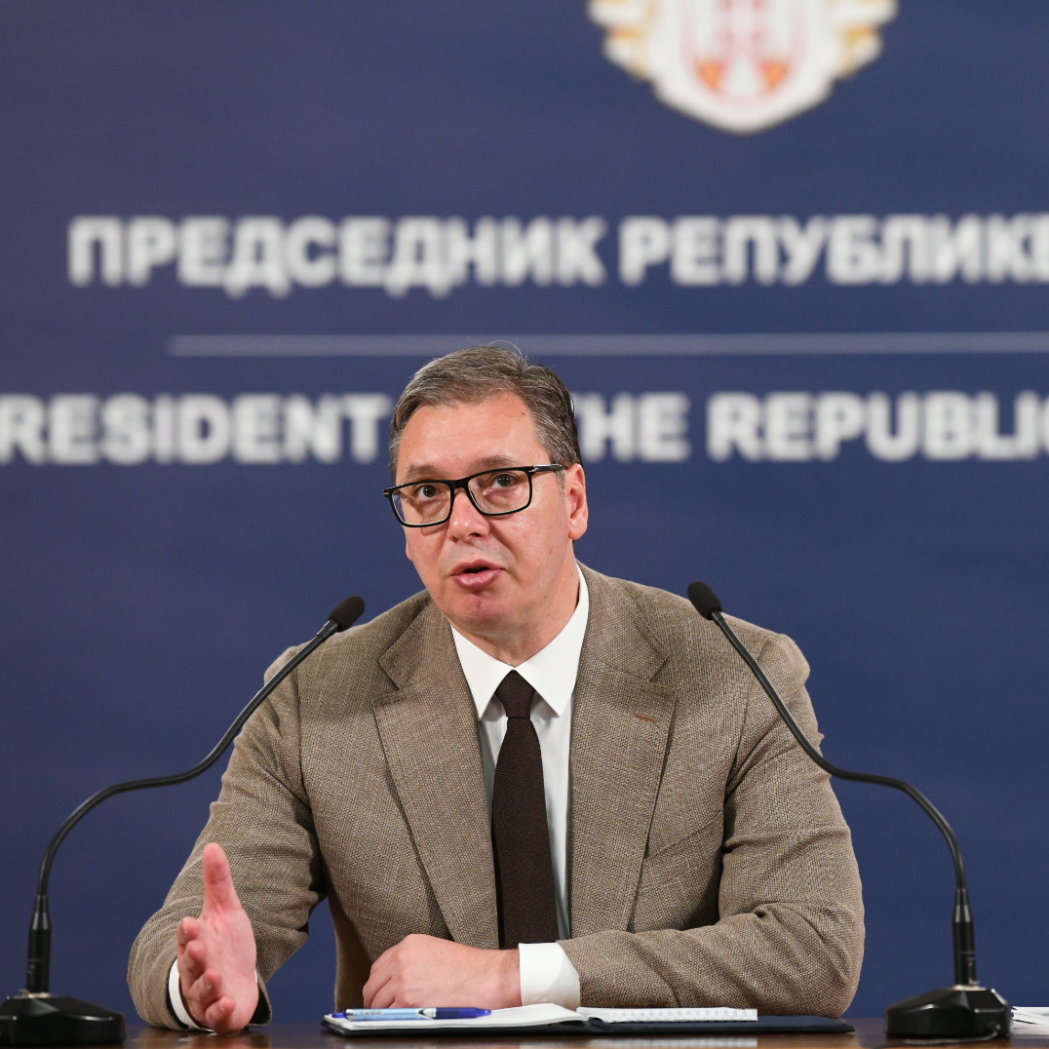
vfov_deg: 6.8
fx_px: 8777
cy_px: 524
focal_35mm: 256
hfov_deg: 6.8
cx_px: 709
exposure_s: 1/160
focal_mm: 200
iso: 4000
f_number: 4
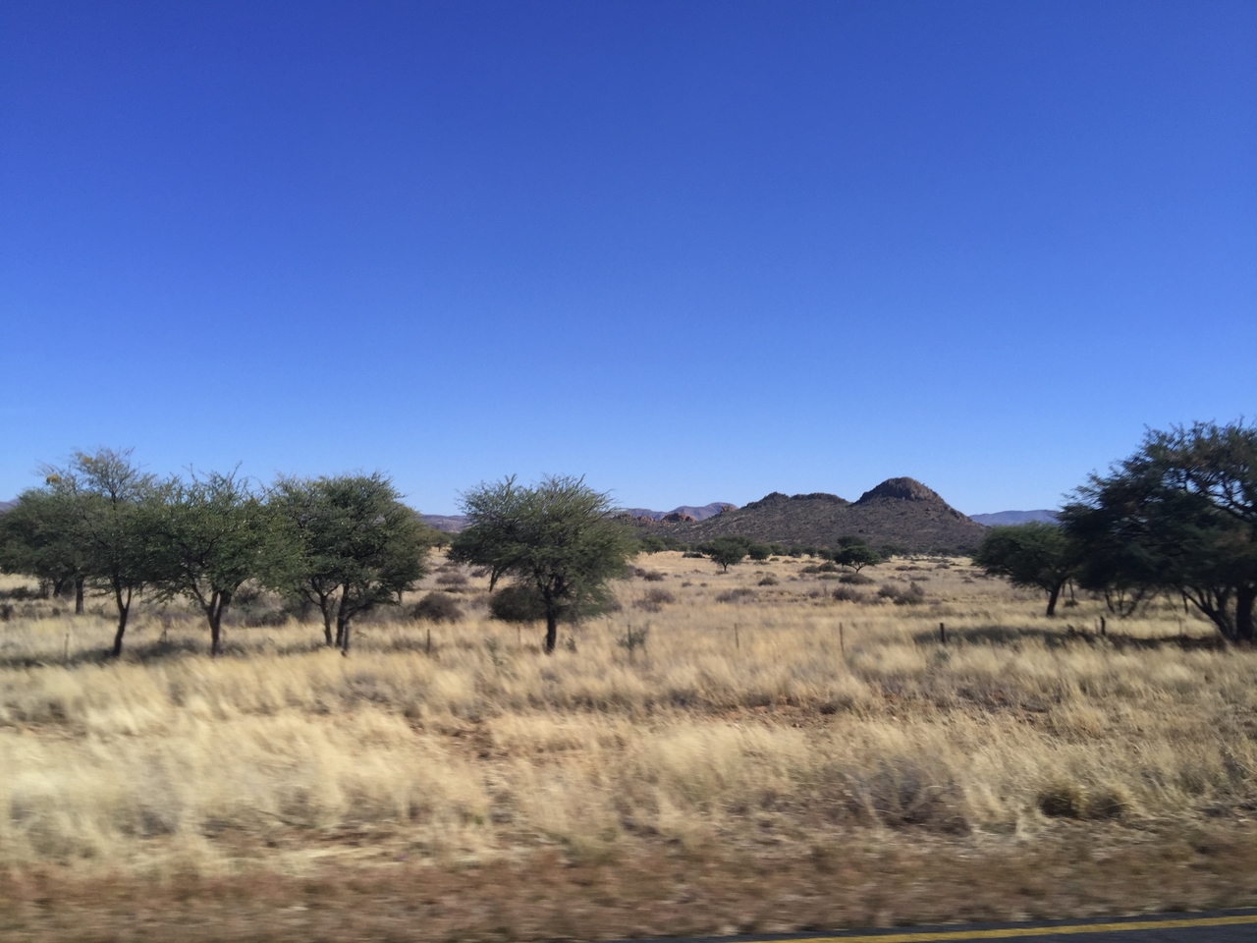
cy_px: 472
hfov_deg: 61.7
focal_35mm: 29
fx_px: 1053
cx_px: 628
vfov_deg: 48.2
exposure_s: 1/416
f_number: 2.2
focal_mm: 4.15
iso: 32
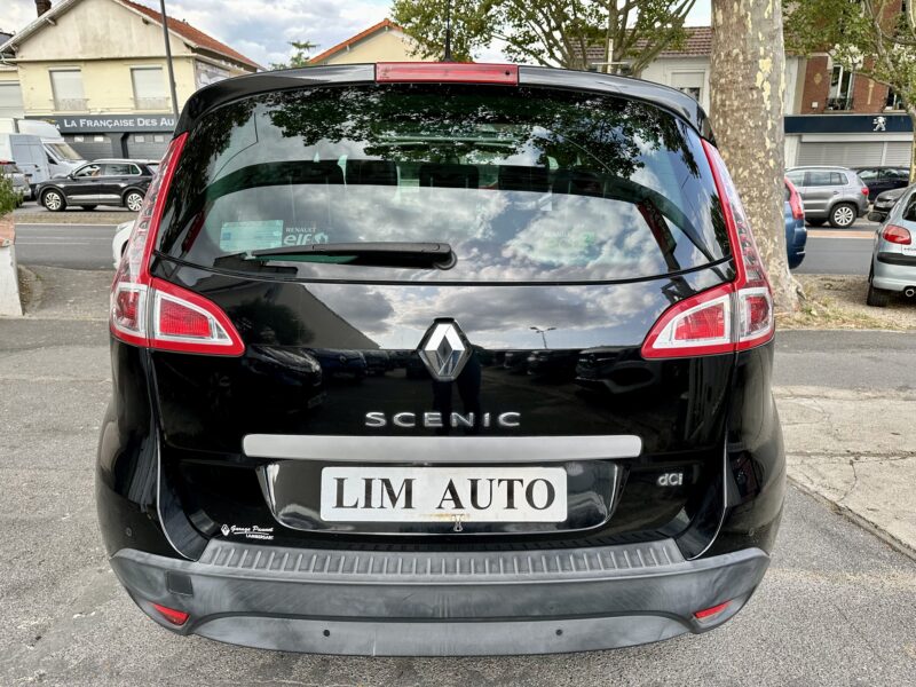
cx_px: 458
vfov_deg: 56.8
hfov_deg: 71.6
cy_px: 344
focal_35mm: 24
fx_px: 635
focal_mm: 6.86
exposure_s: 1/442
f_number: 1.78
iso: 80
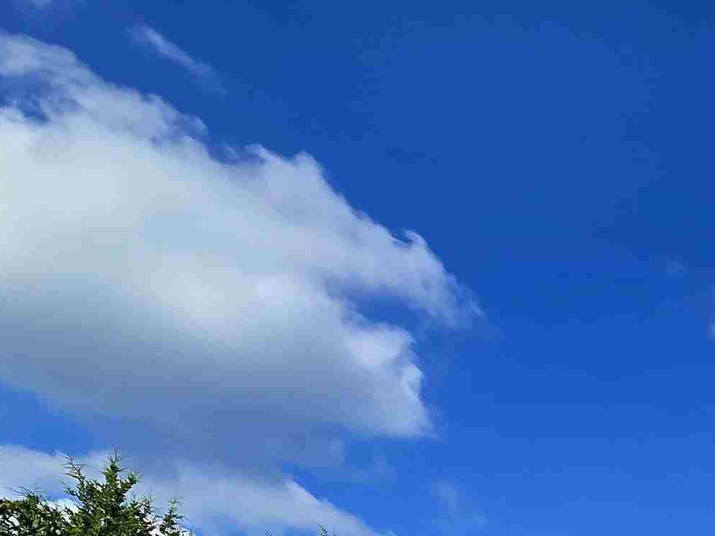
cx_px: 913
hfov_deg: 34.4
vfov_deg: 26.4
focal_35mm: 40
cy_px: 799
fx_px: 826
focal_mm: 2.2
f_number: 2.2
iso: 50
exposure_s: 1/2500
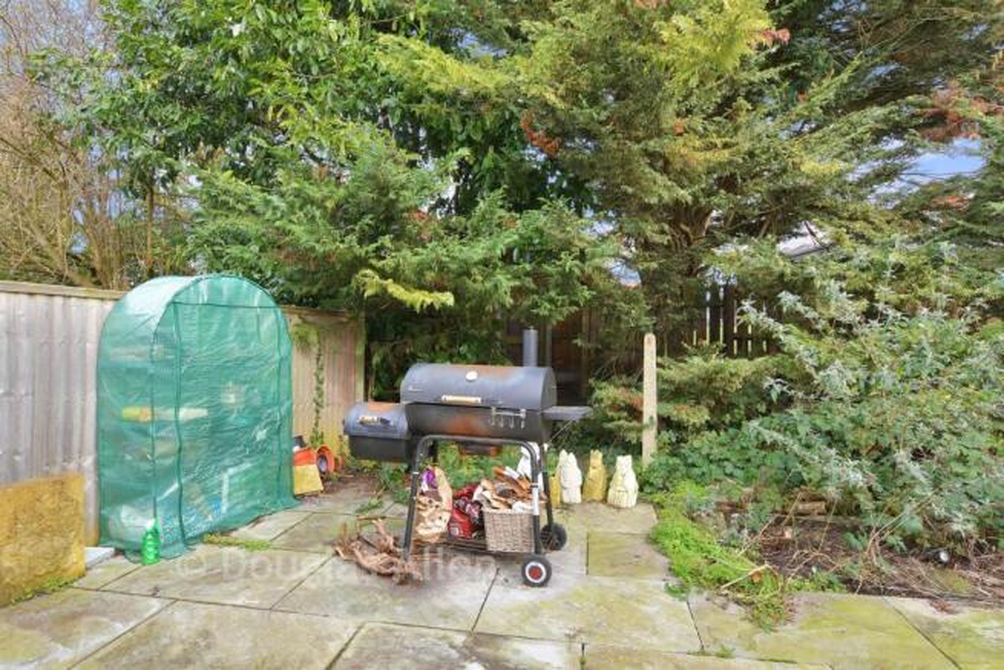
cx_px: 502
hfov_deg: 86.9
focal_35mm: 19
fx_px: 530
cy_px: 335
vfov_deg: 64.6
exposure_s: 1/40
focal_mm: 13
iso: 125
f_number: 8
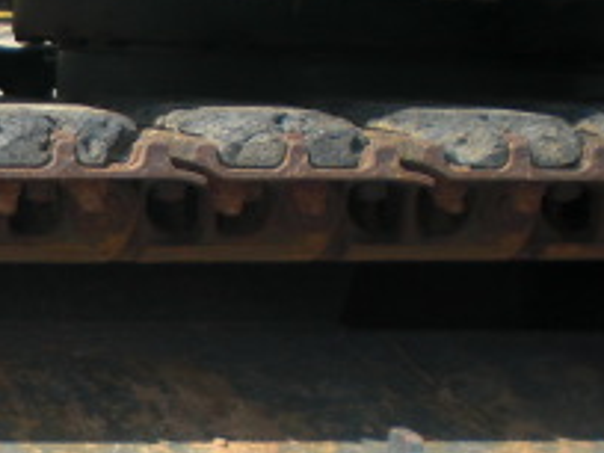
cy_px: 598
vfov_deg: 12.1
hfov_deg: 15.2
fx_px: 2076
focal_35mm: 119
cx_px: -338
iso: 64
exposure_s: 1/400
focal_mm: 6.3
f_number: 3.1
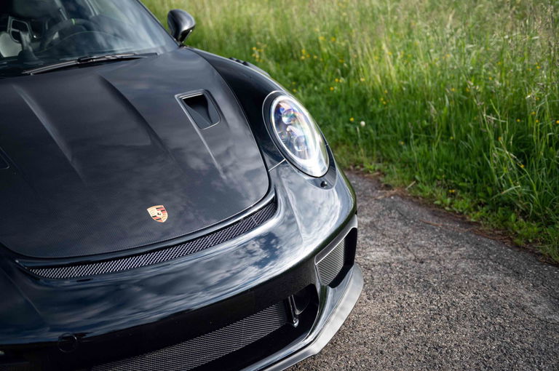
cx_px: 280
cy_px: 186
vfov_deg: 30.4
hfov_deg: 44.5
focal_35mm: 44
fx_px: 682
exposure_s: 1/1250
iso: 800
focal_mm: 44
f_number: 2.8
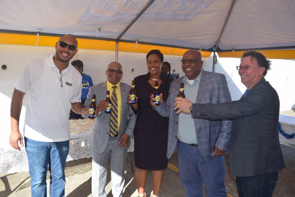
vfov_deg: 43.6
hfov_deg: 61.9
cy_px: 98
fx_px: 246
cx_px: 148
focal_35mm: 30
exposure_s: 1/160
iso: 100
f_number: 6.3
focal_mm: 20
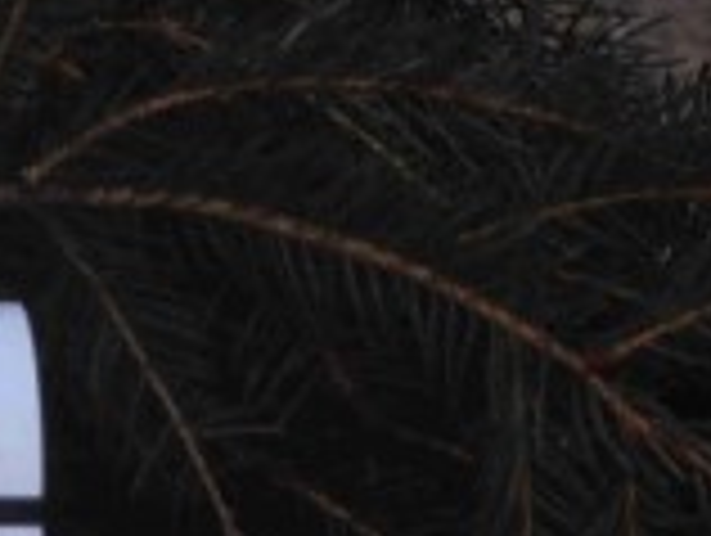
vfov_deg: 1.9
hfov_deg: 2.5
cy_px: 1067
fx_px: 16498
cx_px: -549
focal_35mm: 802
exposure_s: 1/125
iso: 125
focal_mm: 35.05
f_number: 5.8
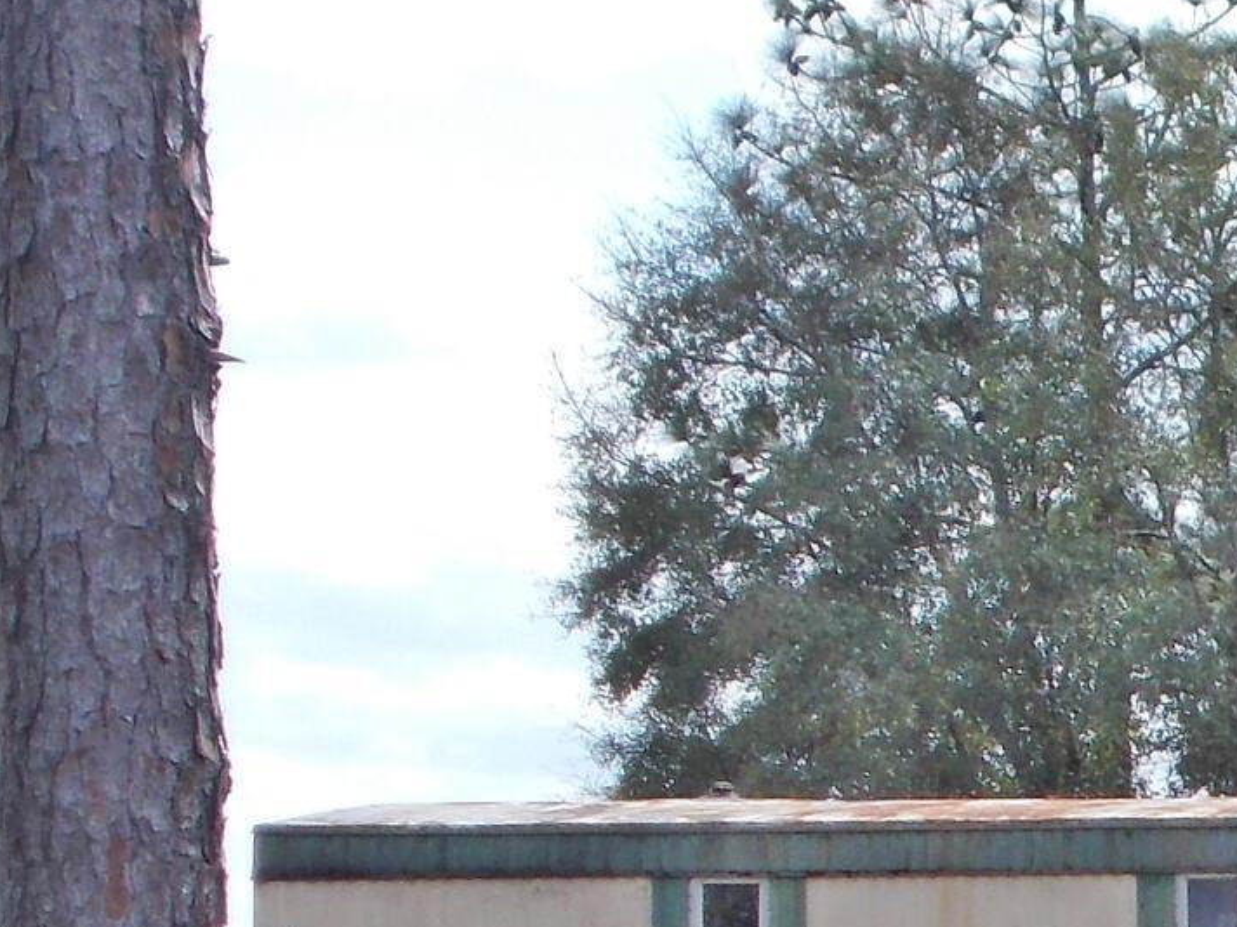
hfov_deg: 6.9
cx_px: 2212
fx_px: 9934
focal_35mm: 278
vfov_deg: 5.3
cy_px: 1281
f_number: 5.3
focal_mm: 11.8
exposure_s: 1/250
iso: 80
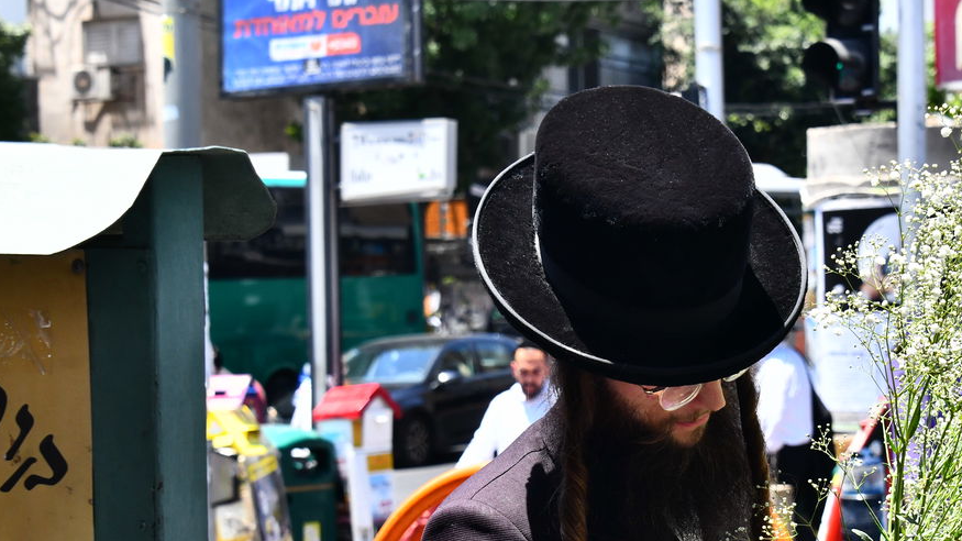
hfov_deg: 18.7
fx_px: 2908
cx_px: 695
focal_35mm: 114
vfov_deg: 10.6
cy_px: 439
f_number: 8
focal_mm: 68
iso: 800
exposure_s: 1/800
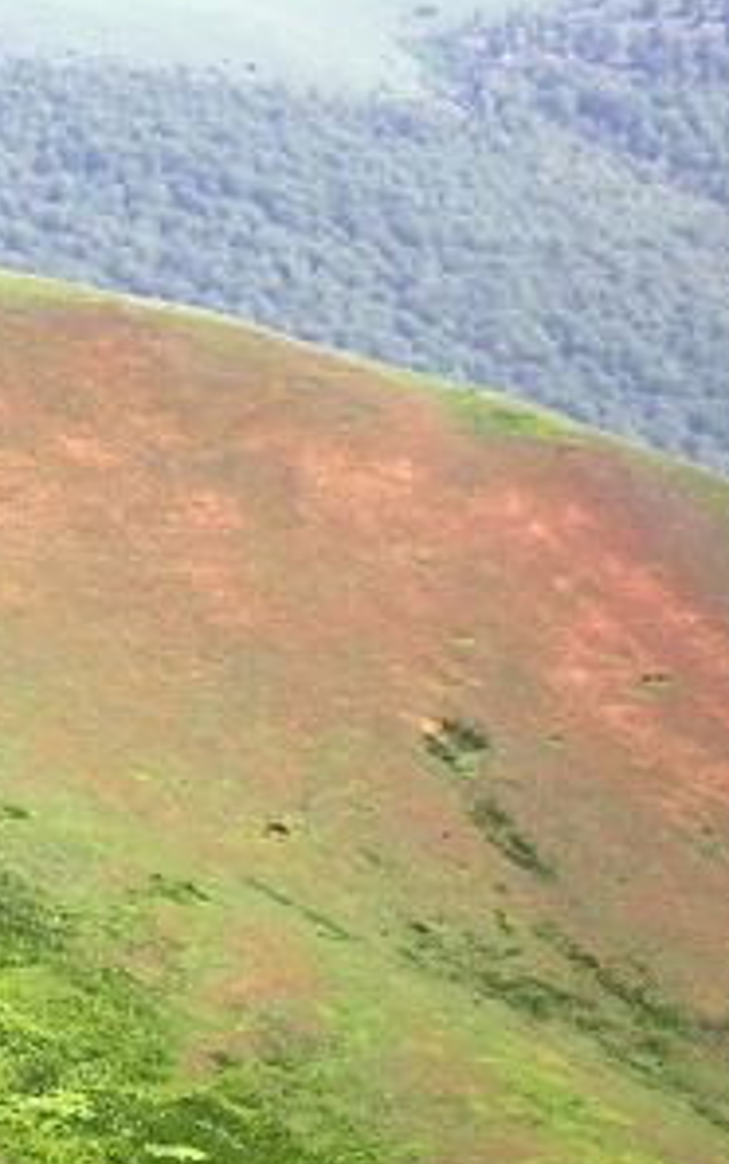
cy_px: 945
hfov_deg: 4.2
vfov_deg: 6.8
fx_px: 9808
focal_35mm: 309
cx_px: -63
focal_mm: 80
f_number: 5.3
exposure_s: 1/320
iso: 100
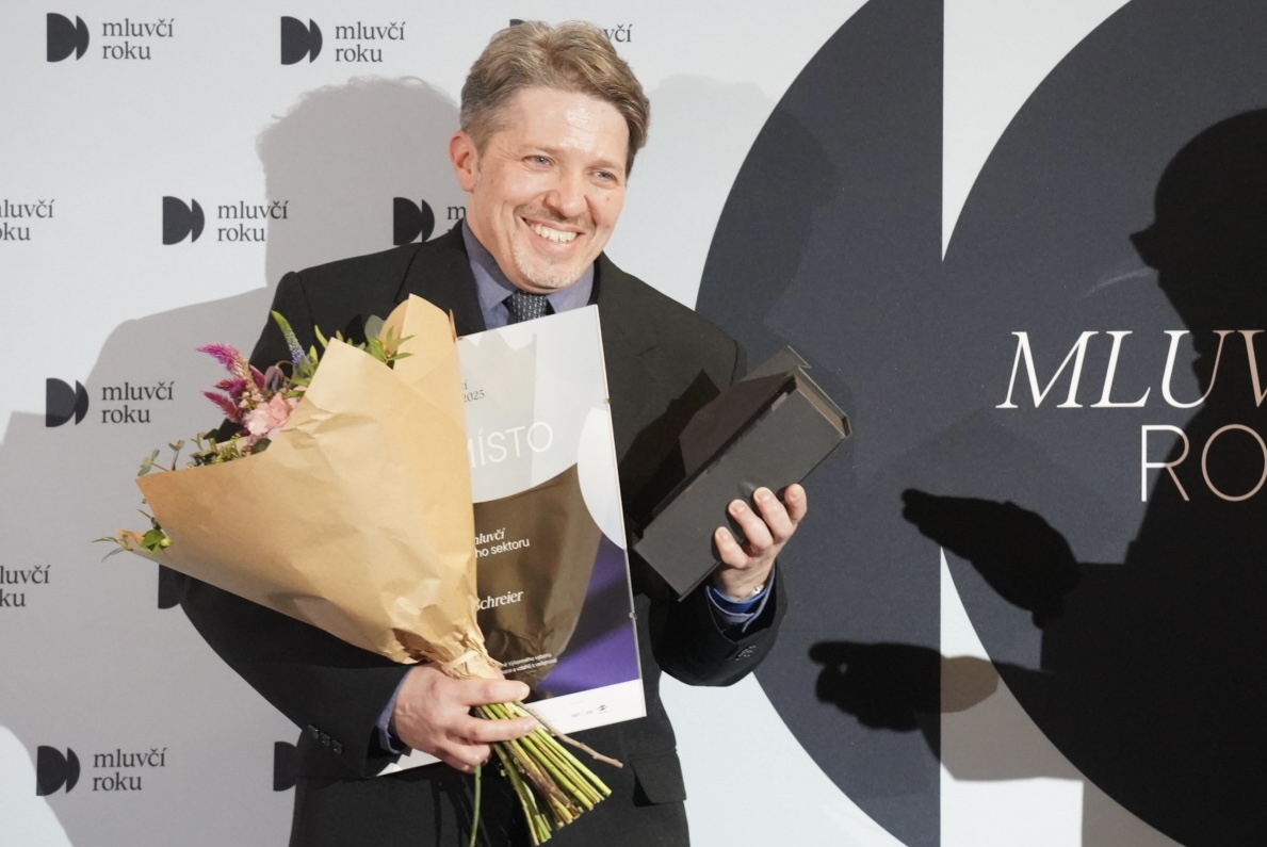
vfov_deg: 12.4
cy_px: 424
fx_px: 3910
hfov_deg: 18.4
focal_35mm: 111
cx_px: 634
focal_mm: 111
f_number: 4
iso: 10000
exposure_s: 1/200
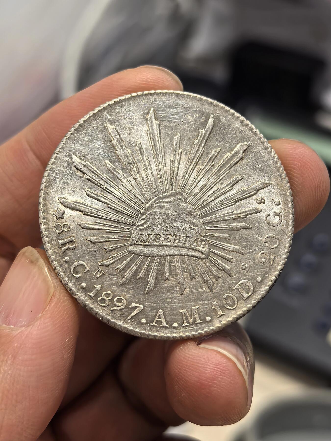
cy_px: 220
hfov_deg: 27.0
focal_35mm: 54
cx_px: 166
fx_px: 688
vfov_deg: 35.5
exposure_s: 1/100
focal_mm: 6.98
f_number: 2
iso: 200
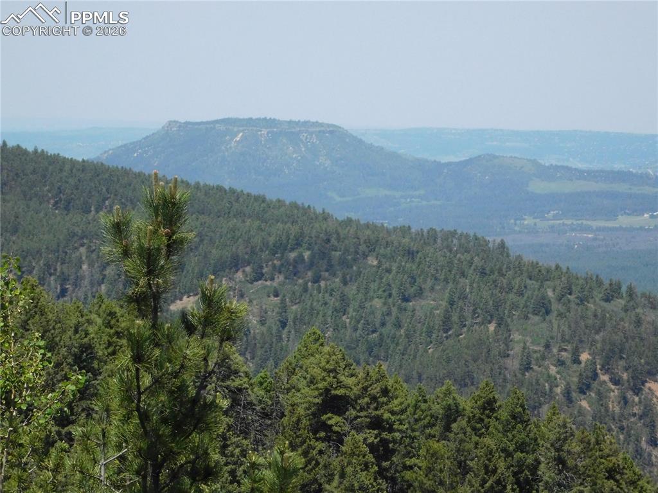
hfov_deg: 8.5
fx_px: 4408
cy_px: 246
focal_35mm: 232
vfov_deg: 6.4
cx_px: 329
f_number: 11.2
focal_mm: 41.3
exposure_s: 1/800
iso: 800
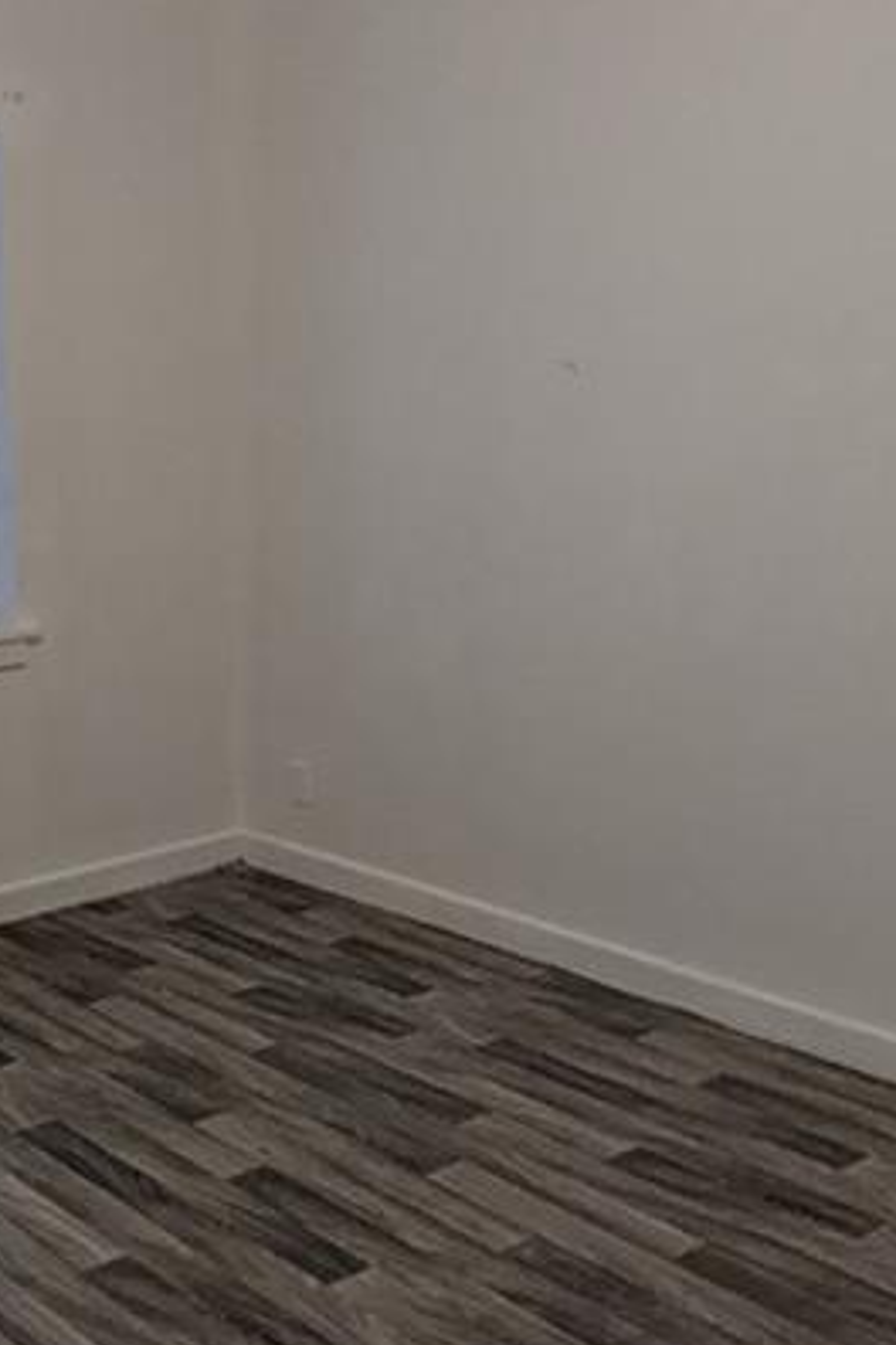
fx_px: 1531
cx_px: -66
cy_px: 608
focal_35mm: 41
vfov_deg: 47.3
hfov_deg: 29.7
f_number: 2.2
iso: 277
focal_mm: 1.95
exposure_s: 1/60
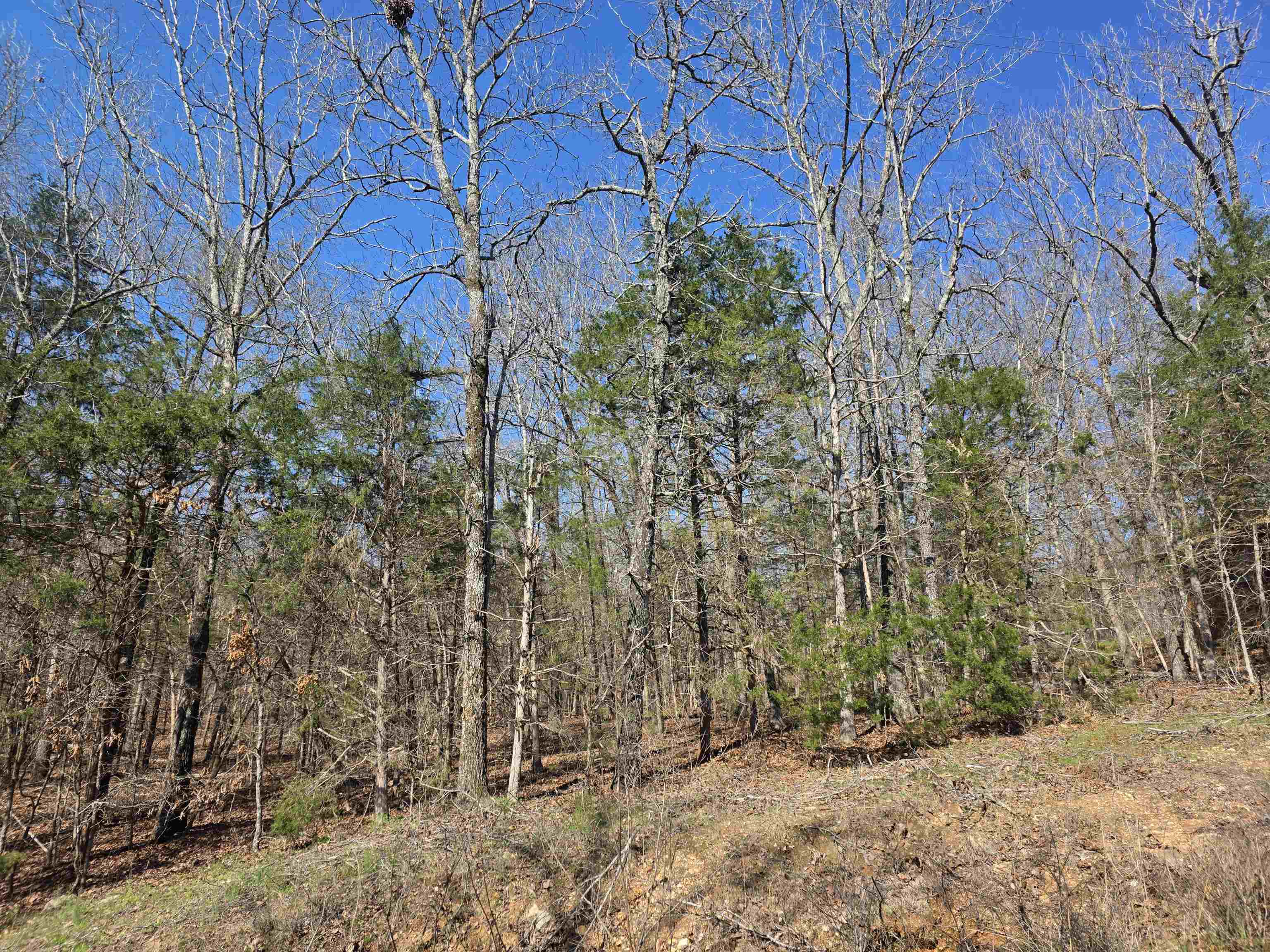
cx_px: 635
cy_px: 476
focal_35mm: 23
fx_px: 844
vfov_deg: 58.9
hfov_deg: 73.9
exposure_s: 1/2635
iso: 80
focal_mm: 6.3
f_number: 1.7
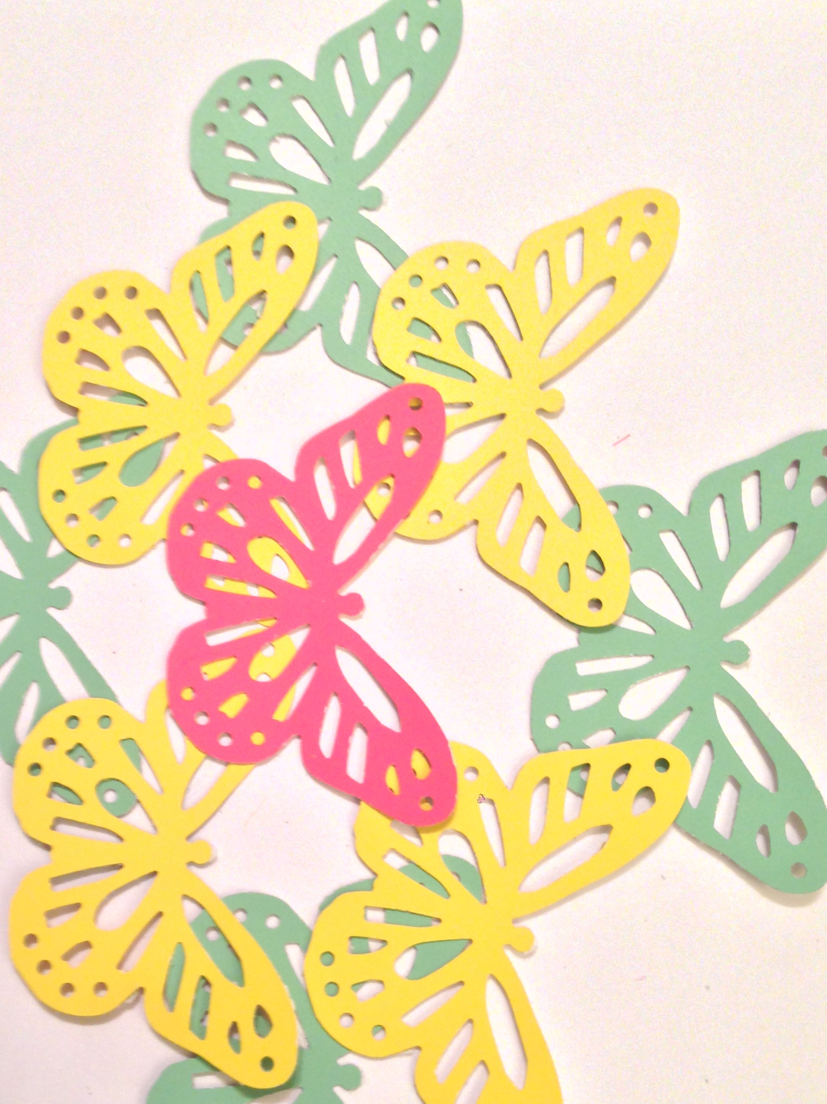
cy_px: 670
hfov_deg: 31.3
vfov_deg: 41.0
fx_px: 1466
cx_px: 291
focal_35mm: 46
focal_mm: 4.12
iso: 64
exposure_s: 1/20
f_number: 2.4
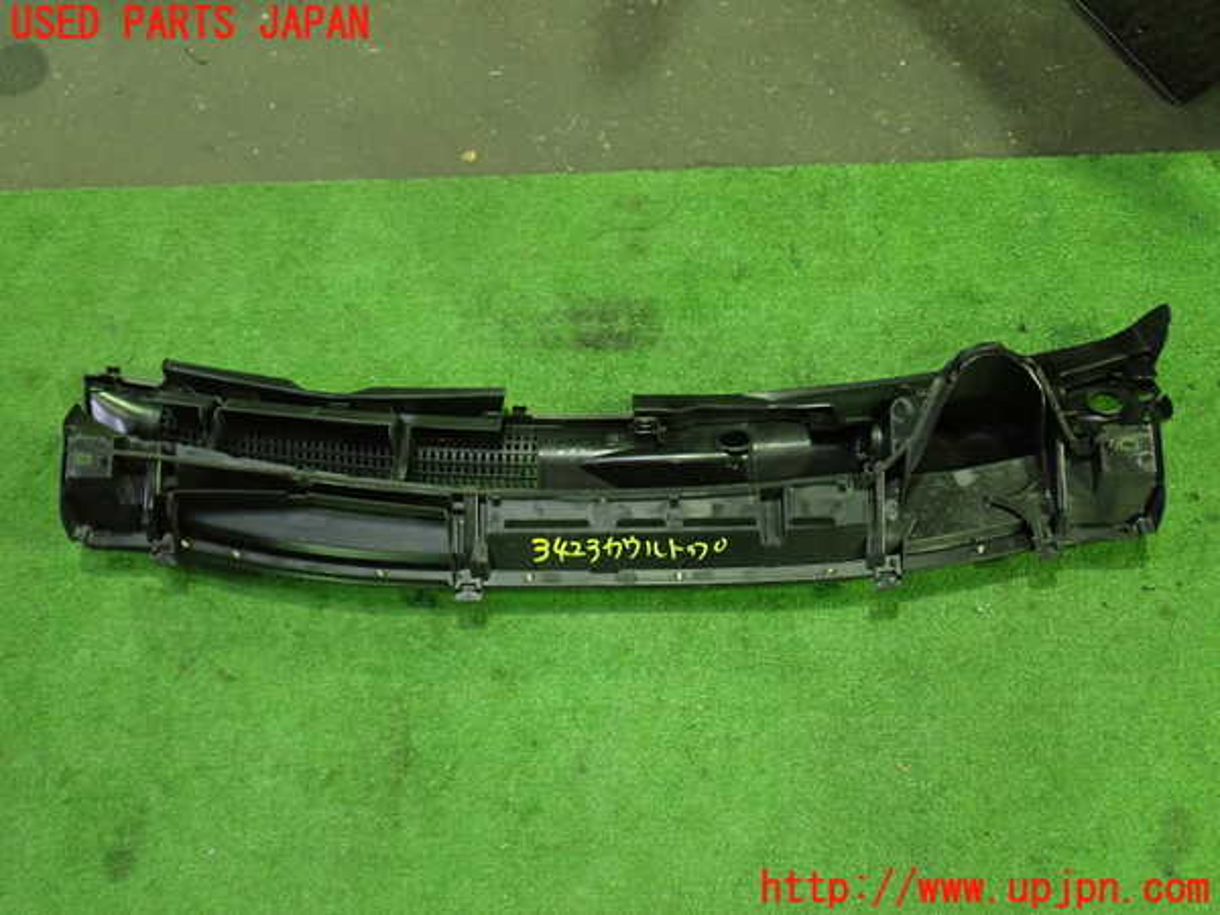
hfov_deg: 56.8
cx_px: 610
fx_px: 1128
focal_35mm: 32
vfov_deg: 44.2
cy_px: 458
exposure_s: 1/25
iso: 800
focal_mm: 5.79
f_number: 2.4
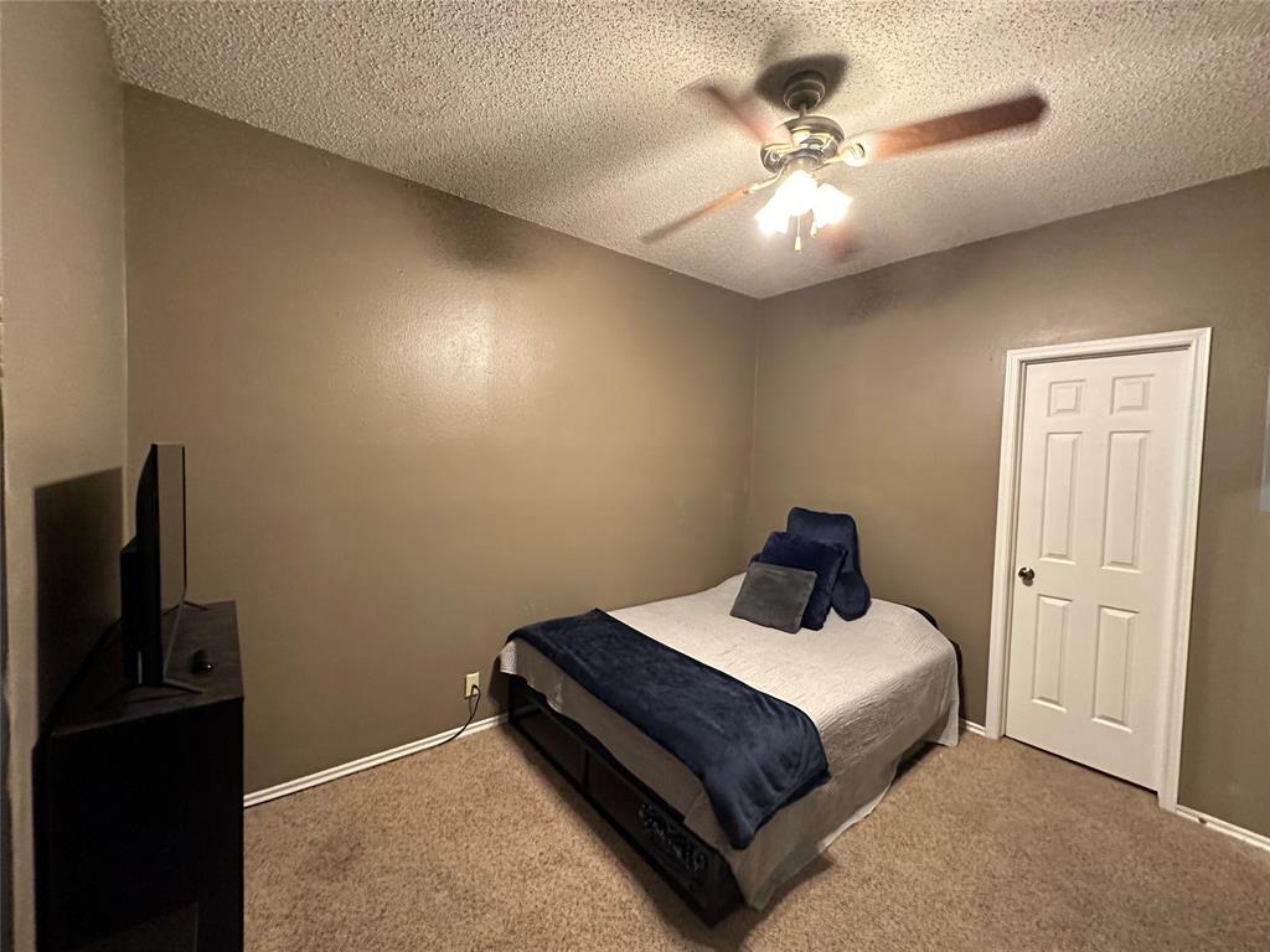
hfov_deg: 102.1
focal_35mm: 14
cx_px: 635
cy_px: 476
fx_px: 514
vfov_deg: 85.7
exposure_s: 1/60
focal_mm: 2.22
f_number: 2.2
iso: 800
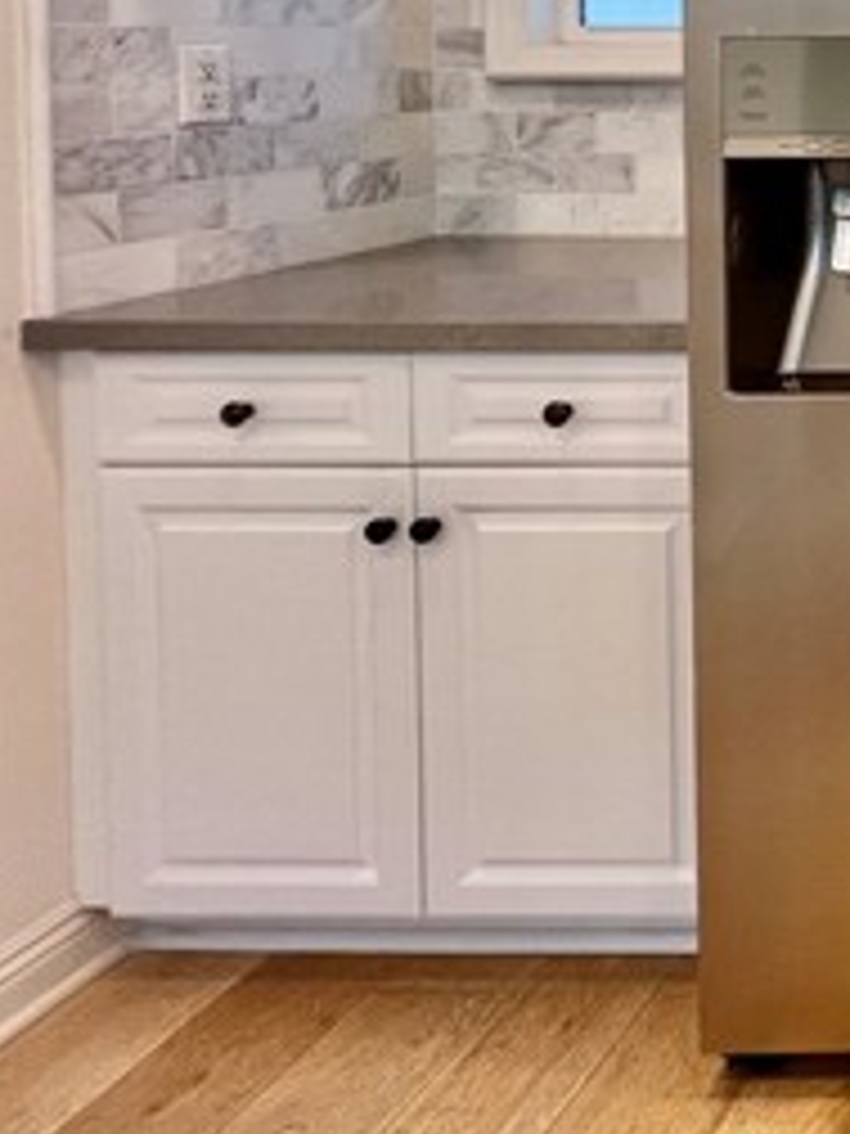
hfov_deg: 25.7
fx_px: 1080
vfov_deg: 48.1
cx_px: 1385
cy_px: 63
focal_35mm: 33
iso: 160
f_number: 1.8
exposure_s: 1/120
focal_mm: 1.57
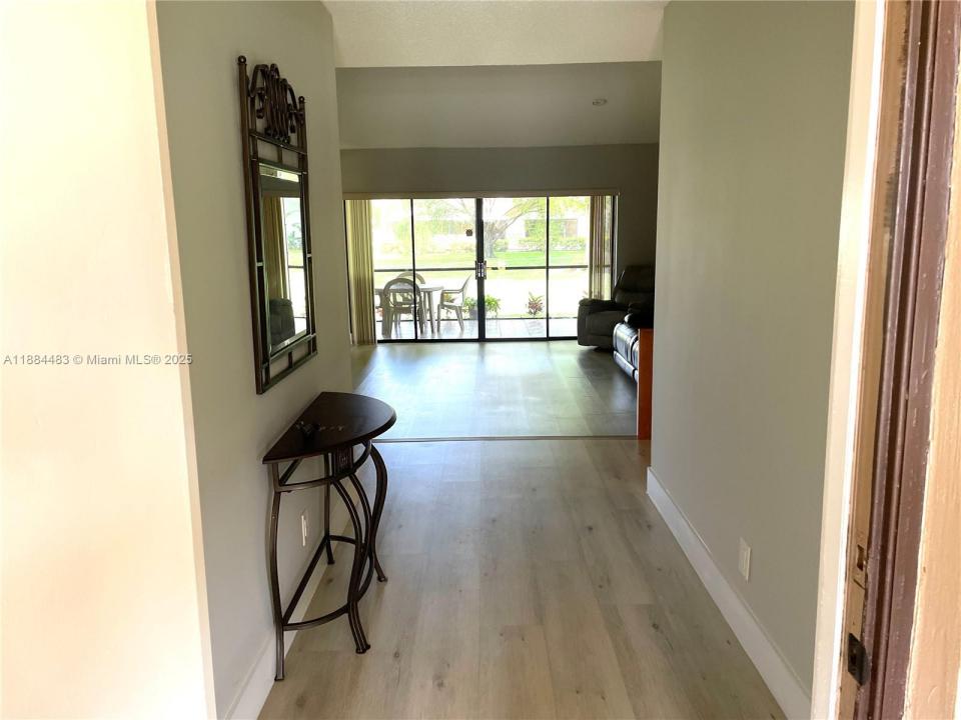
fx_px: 722
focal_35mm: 26
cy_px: 360
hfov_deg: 67.3
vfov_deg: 53.1
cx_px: 480
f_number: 1.6
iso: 125
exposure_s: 1/106
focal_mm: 4.2
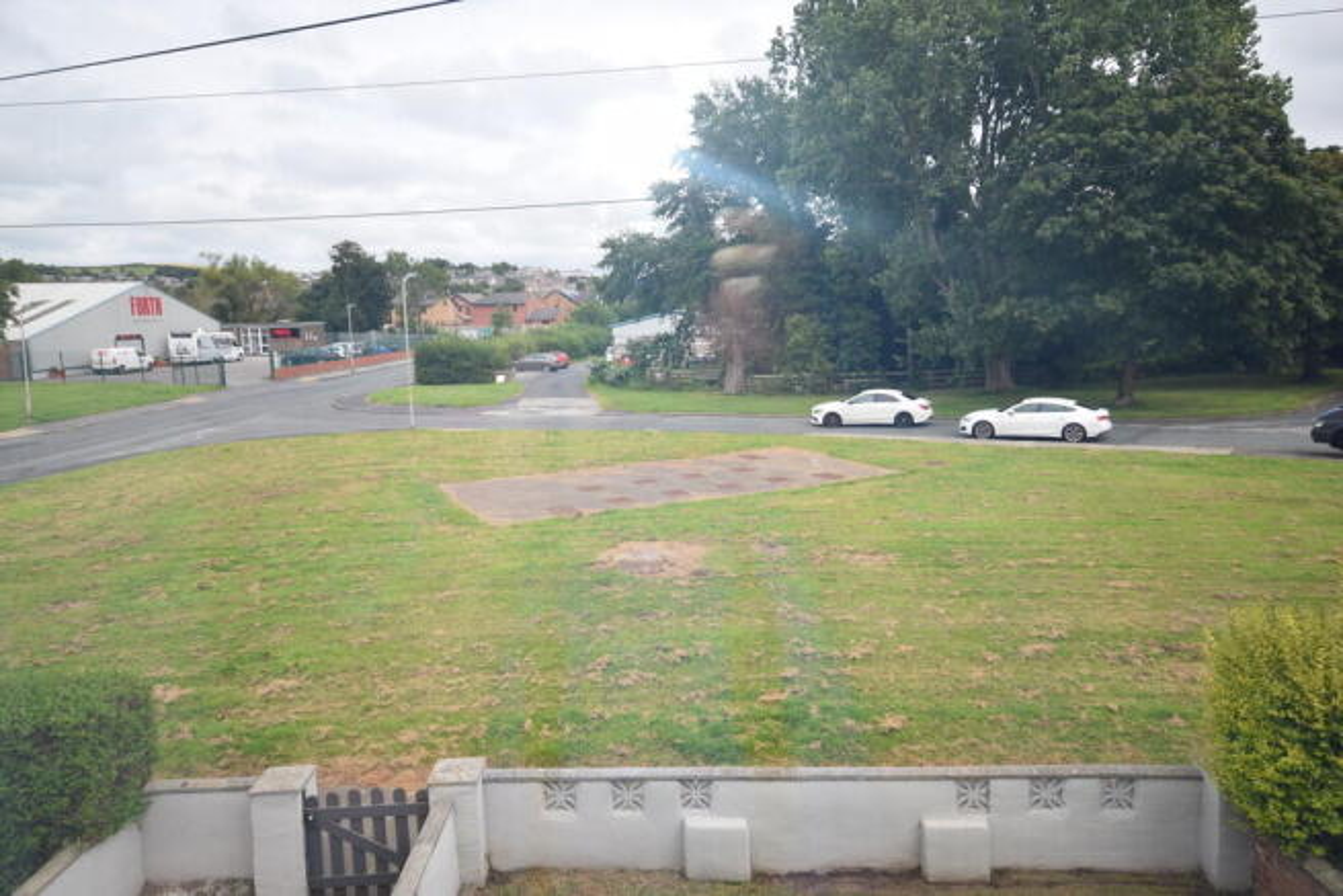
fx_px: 895
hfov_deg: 73.7
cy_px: 448
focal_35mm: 24
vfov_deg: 53.2
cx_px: 672
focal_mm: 16
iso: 100
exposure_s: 1/200
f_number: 7.1
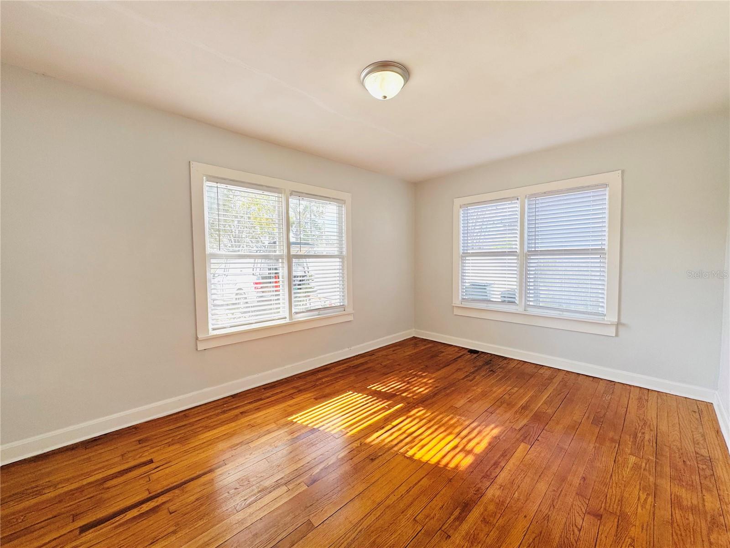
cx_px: 365
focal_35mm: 14
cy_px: 274
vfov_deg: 85.7
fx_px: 295
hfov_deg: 102.1
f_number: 2.2
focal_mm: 2.22
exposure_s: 1/312
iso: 40
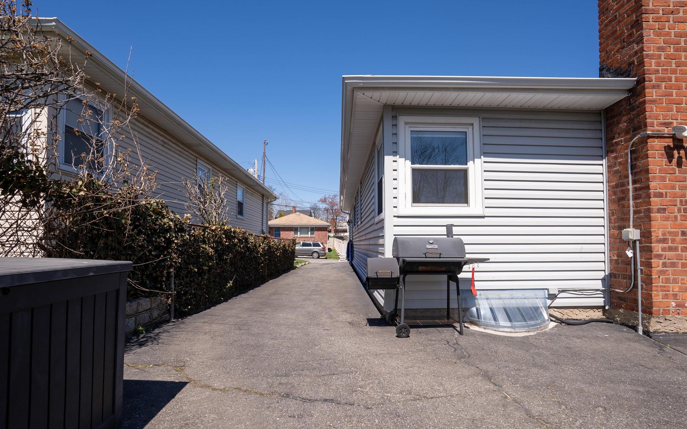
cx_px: 353
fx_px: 337
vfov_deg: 64.9
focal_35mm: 18
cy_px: 235
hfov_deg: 91.1
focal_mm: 17
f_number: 5
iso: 100
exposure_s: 1/640
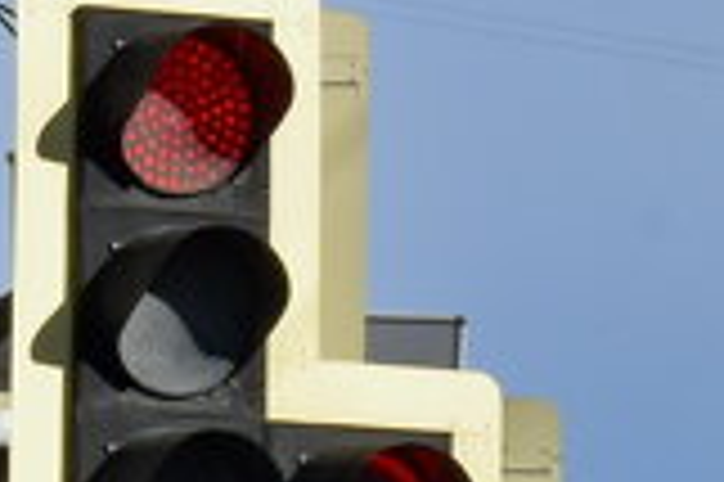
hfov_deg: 3.8
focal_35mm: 537
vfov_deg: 2.5
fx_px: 10789
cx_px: 1457
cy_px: 1108
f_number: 22
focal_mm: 48
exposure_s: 1/180
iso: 400
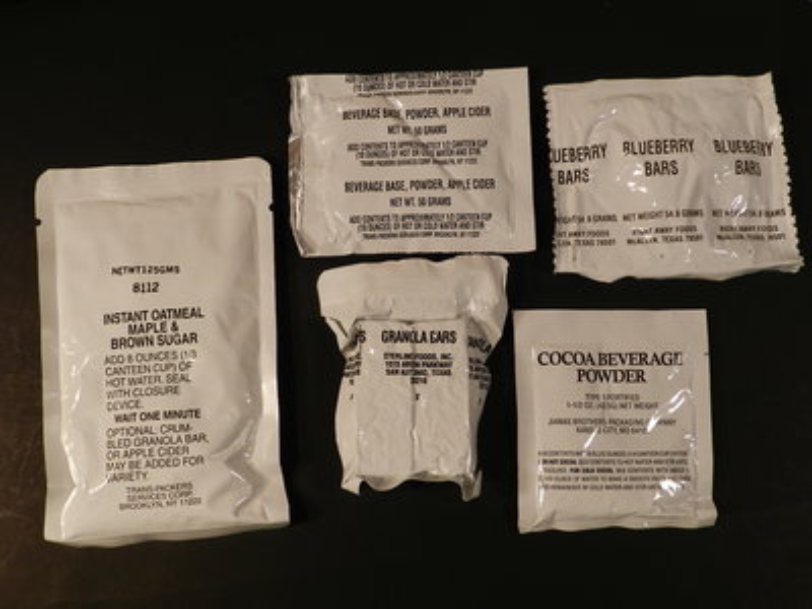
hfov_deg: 49.0
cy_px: 304
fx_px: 891
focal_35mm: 38
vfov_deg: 37.7
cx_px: 406
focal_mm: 6.7
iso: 250
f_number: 4
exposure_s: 1/30
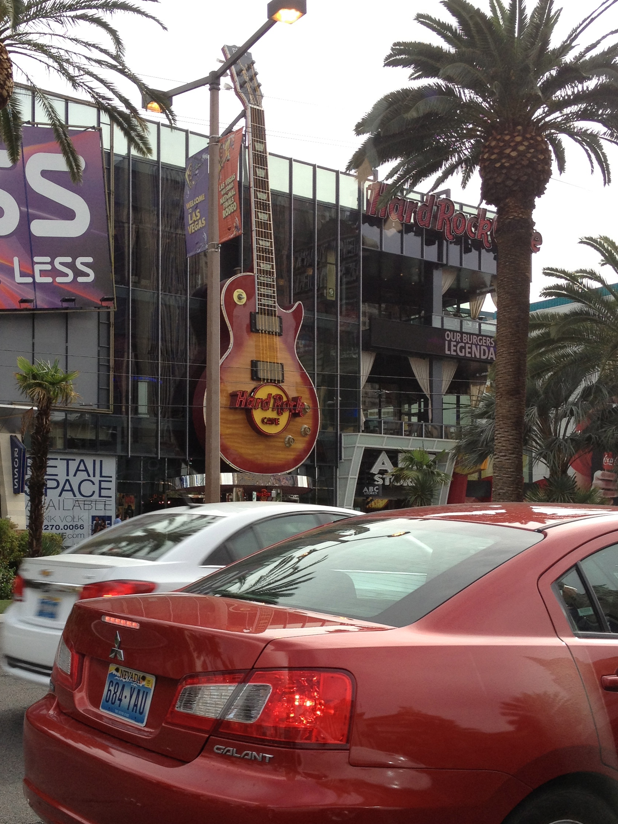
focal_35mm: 51
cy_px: 493
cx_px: 230
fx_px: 1214
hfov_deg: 28.5
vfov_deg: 37.4
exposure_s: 1/120
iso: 50
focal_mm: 4.28
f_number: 2.4
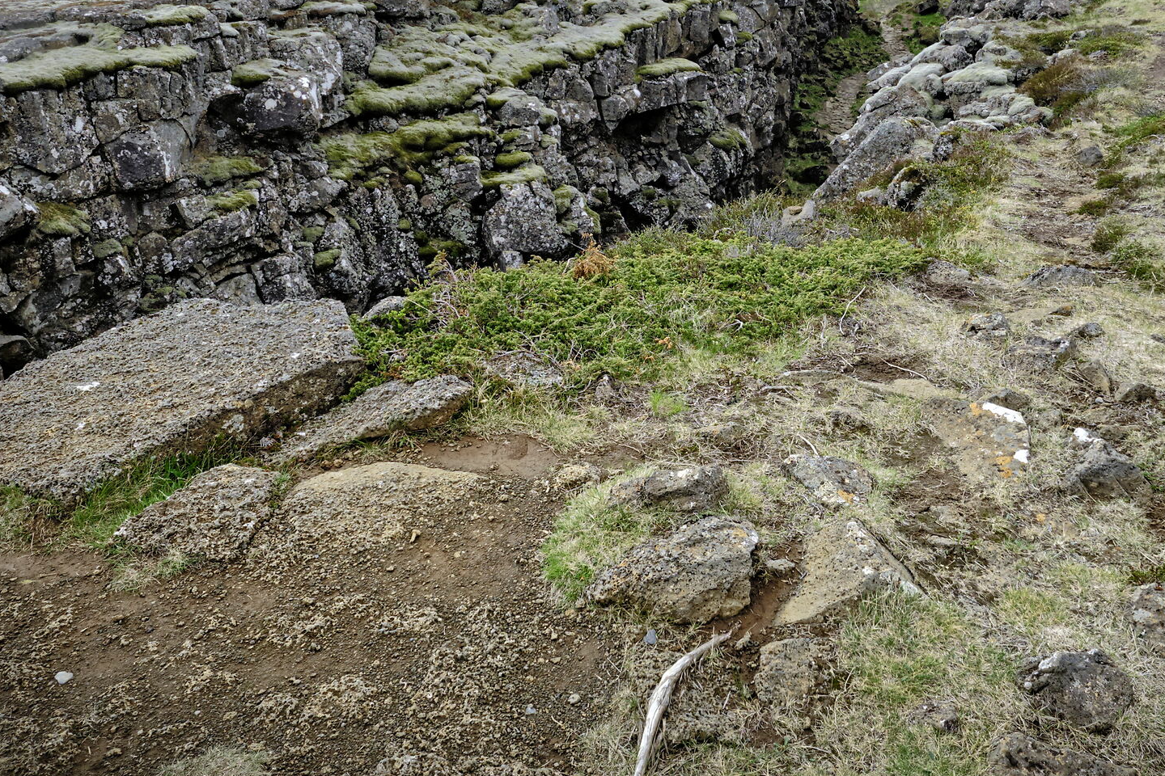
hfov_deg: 61.0
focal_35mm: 30
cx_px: 733
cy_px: 228
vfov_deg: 42.7
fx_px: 971
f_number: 10
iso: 320
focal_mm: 12
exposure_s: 1/200
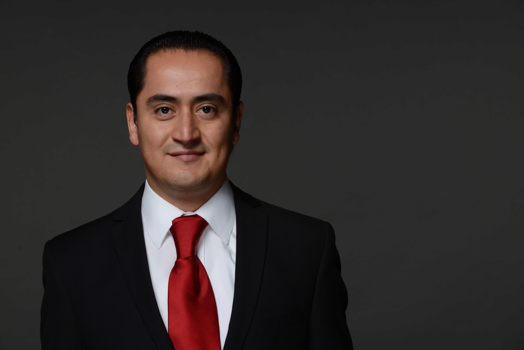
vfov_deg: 15.2
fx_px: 1310
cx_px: 262
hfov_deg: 22.6
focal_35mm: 90
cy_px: 175
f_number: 13
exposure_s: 1/100
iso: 125
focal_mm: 90
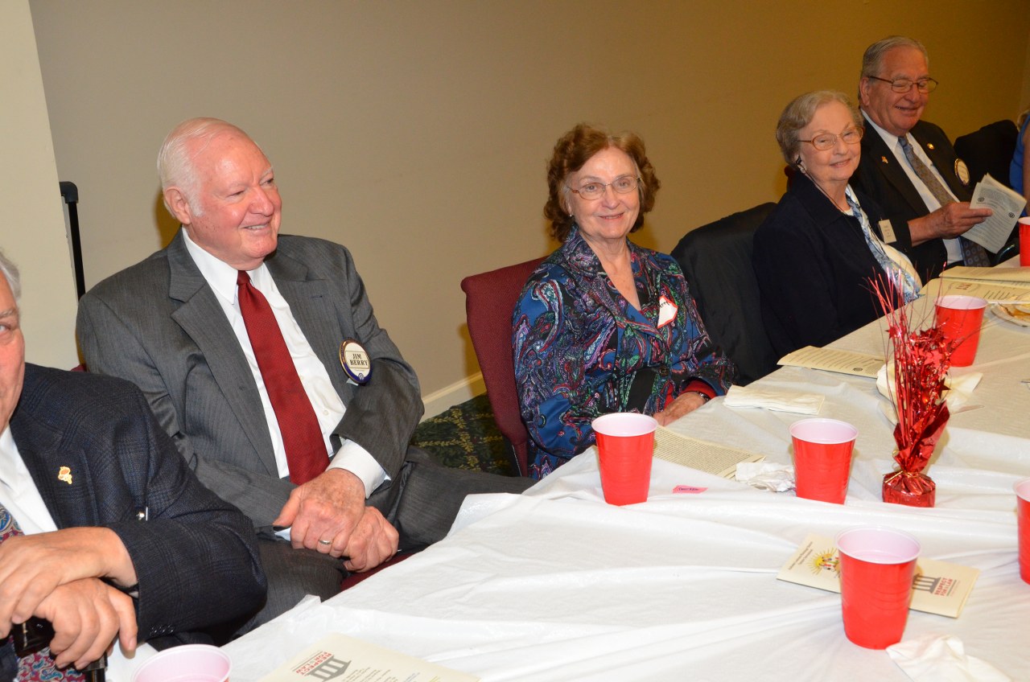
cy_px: 341
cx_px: 515
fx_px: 1242
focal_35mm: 44
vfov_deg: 30.7
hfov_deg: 45.0
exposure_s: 1/60
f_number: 8
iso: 1600
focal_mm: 29
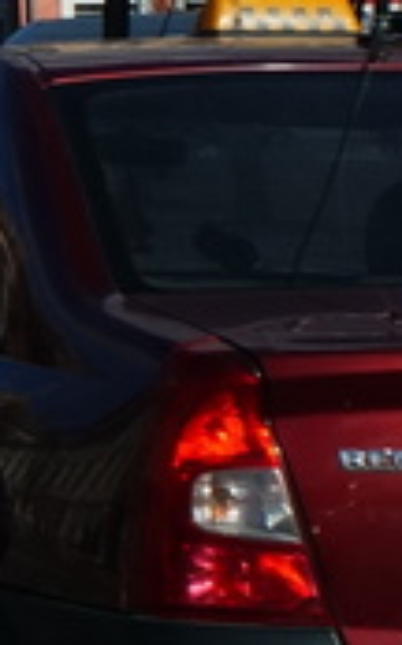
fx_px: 2763
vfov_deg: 12.7
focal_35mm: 158
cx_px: -1057
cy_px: -289
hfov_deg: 6.9
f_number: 9
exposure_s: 1/1250
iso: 400
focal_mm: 21
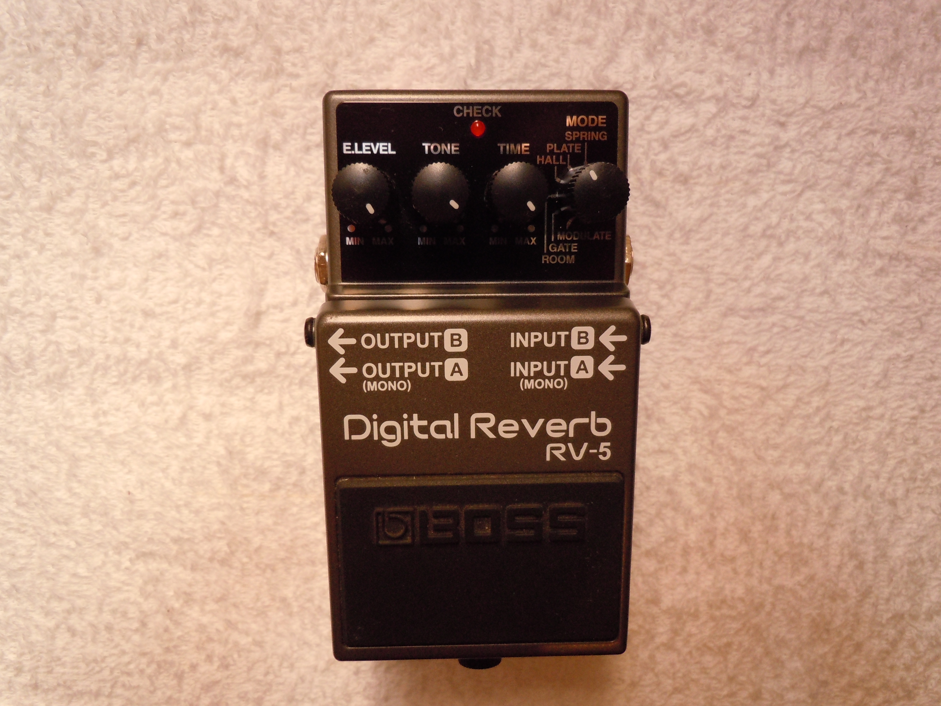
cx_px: 470
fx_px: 761
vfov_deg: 49.7
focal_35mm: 28
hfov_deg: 63.4
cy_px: 353
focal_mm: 5
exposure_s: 1/50
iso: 400
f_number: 3.7
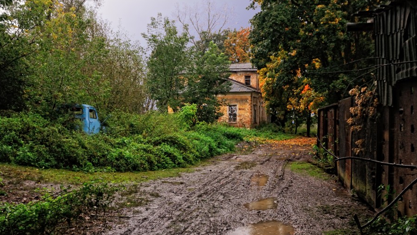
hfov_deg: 52.8
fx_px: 420
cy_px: 138
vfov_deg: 31.1
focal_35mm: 38
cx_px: 208
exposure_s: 1/200
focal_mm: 24
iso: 1000
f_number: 6.3
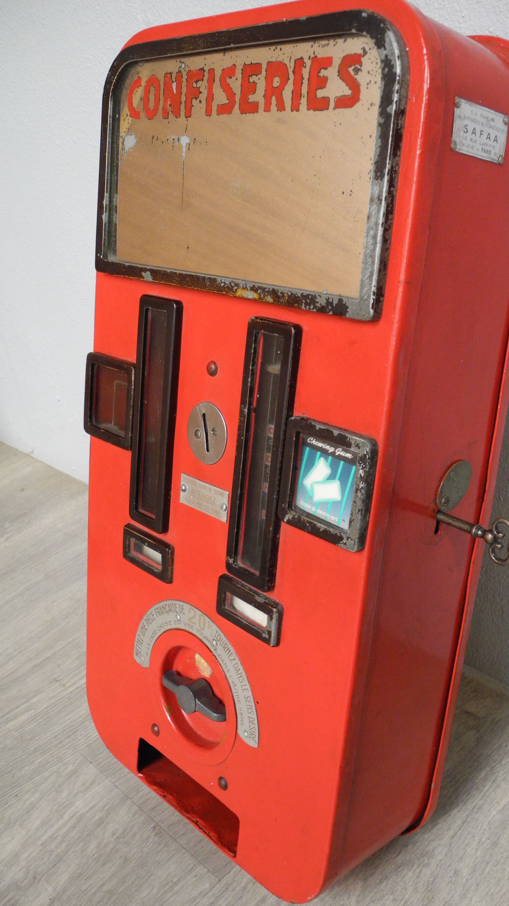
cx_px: 326
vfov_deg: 61.0
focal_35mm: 32
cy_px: 461
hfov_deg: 36.4
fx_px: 768
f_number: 2.8
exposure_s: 1/20
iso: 400
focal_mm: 6
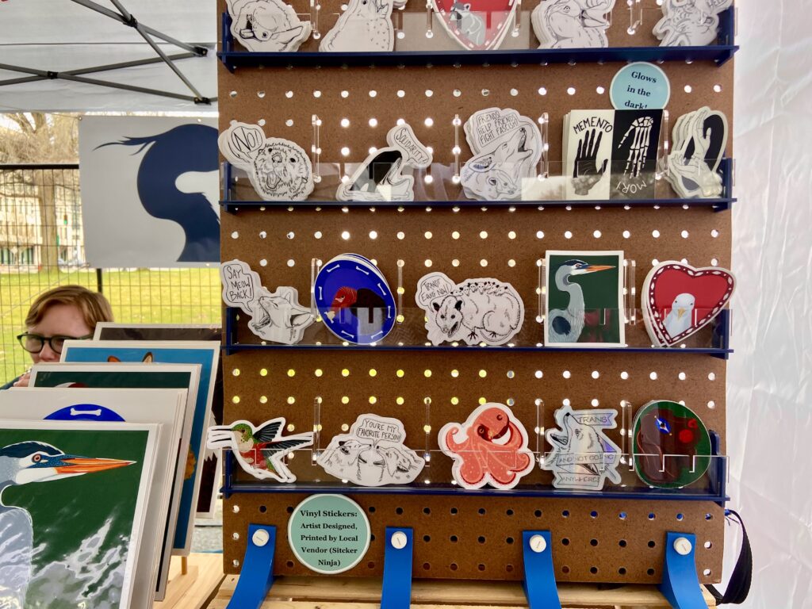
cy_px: 304
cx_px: 406
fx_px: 610
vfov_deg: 53.1
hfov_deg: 67.3
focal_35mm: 26
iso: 50
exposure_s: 1/121
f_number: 1.8
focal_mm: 4.25
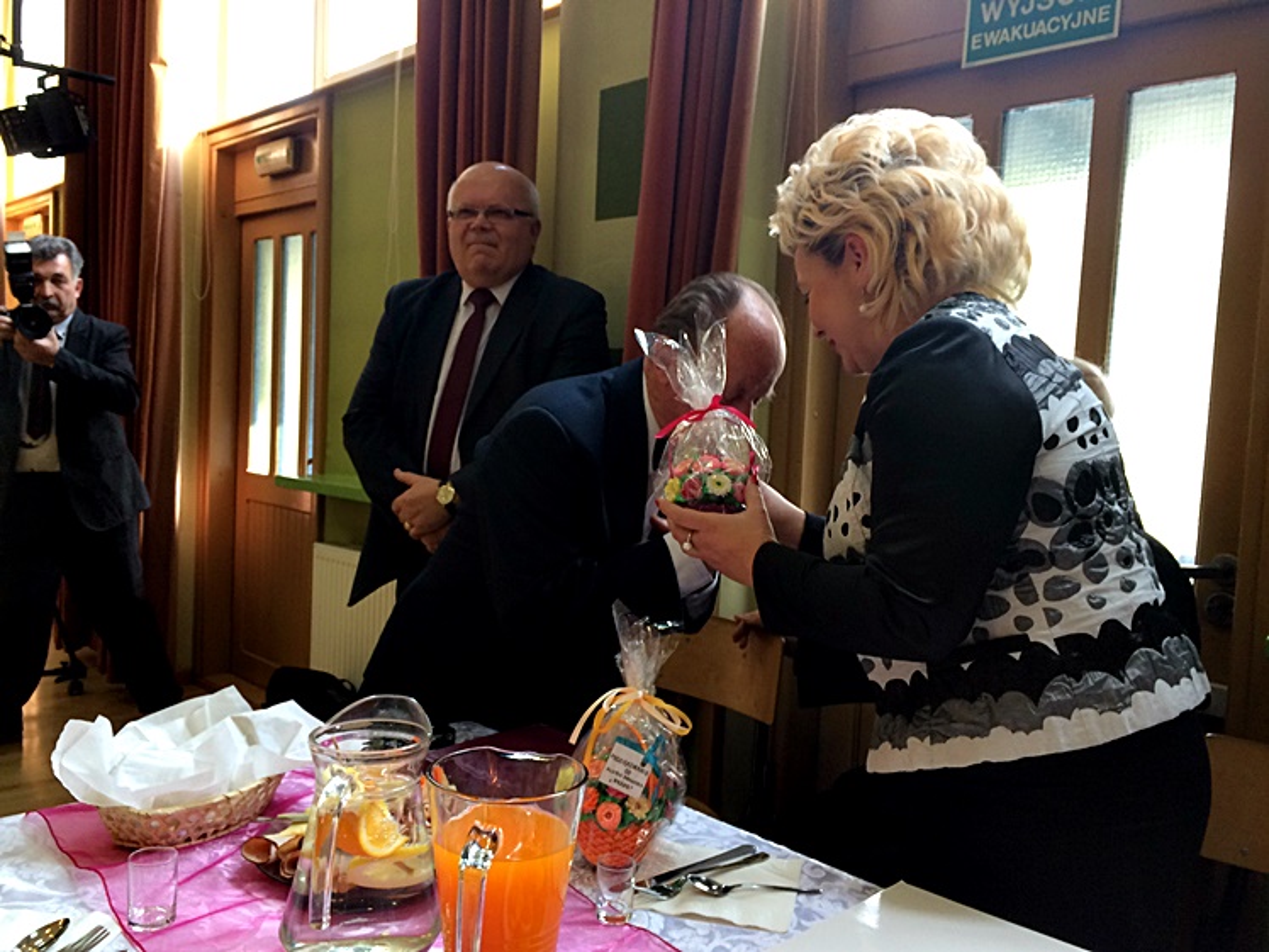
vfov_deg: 48.2
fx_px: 1063
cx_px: 634
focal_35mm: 29
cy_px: 476
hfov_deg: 61.7
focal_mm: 4.15
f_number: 2.2
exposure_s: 1/33
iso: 40
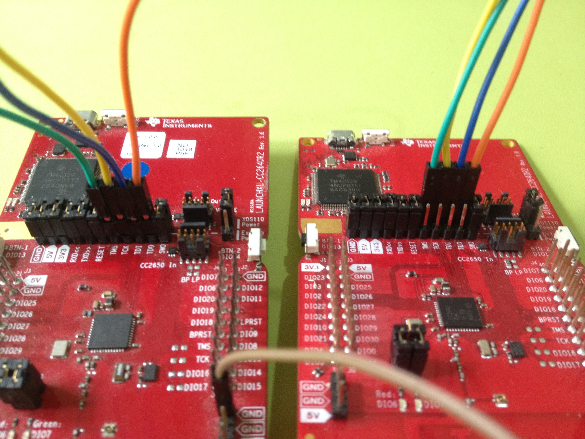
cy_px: 220
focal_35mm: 35
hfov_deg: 52.6
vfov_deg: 40.7
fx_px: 591
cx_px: 292
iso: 200
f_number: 2.4
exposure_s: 1/20
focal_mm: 4.28
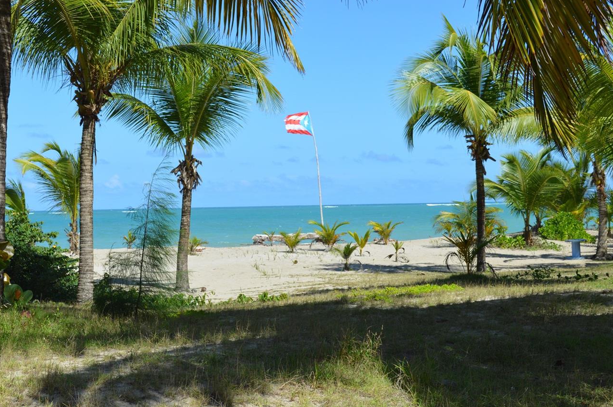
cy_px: 243
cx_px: 243
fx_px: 1020
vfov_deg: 22.5
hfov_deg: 33.3
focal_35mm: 60
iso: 100
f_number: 8
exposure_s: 1/250
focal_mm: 32
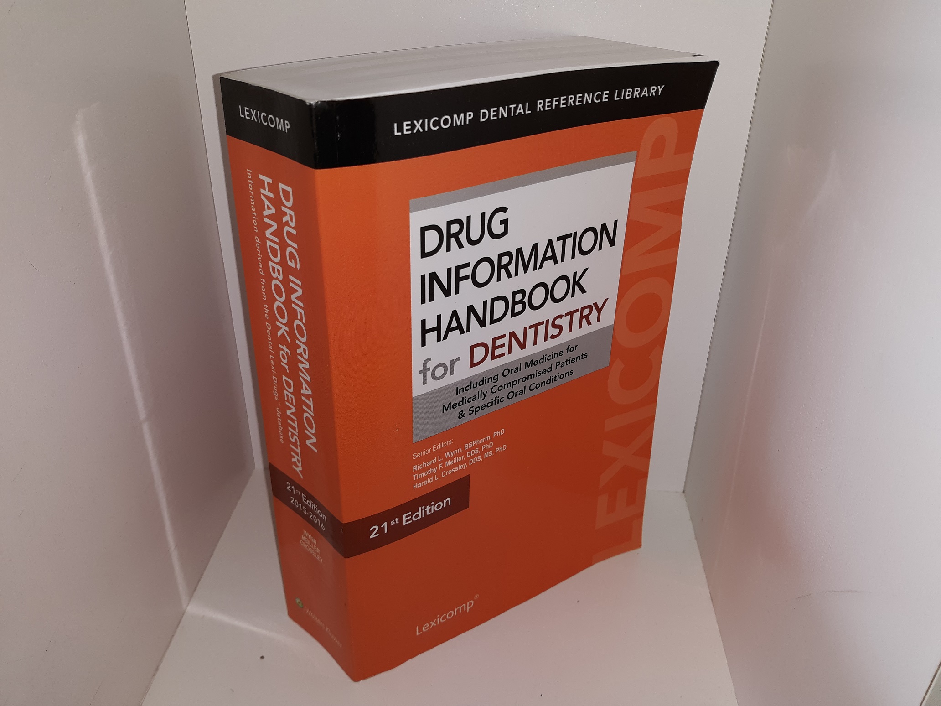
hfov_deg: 63.4
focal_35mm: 28
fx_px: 761
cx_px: 470
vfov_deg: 49.7
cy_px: 353
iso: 40
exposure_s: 1/221
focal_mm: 3.7
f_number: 1.7
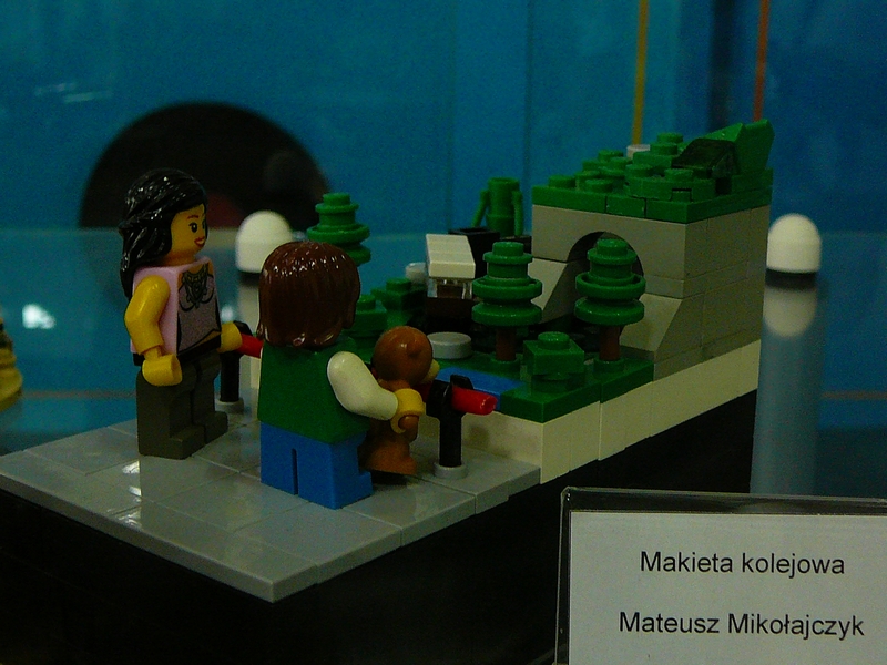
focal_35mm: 54
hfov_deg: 35.5
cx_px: 444
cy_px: 332
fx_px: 1384
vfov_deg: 27.0
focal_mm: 6.4
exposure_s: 1/8
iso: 200
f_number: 3.2
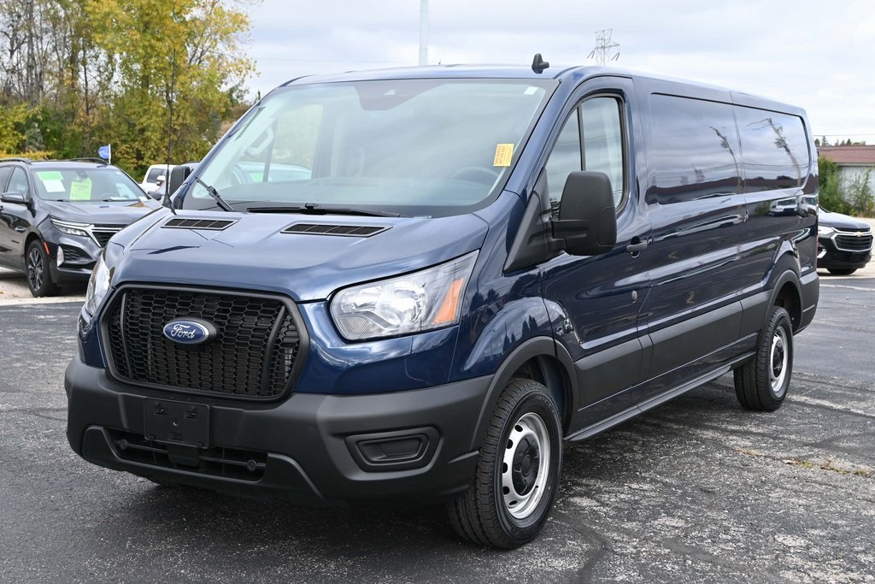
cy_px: 292
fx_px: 1185
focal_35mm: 49
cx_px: 438
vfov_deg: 27.7
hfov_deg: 40.5
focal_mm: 32.5
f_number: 5.6
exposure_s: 1/250
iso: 200
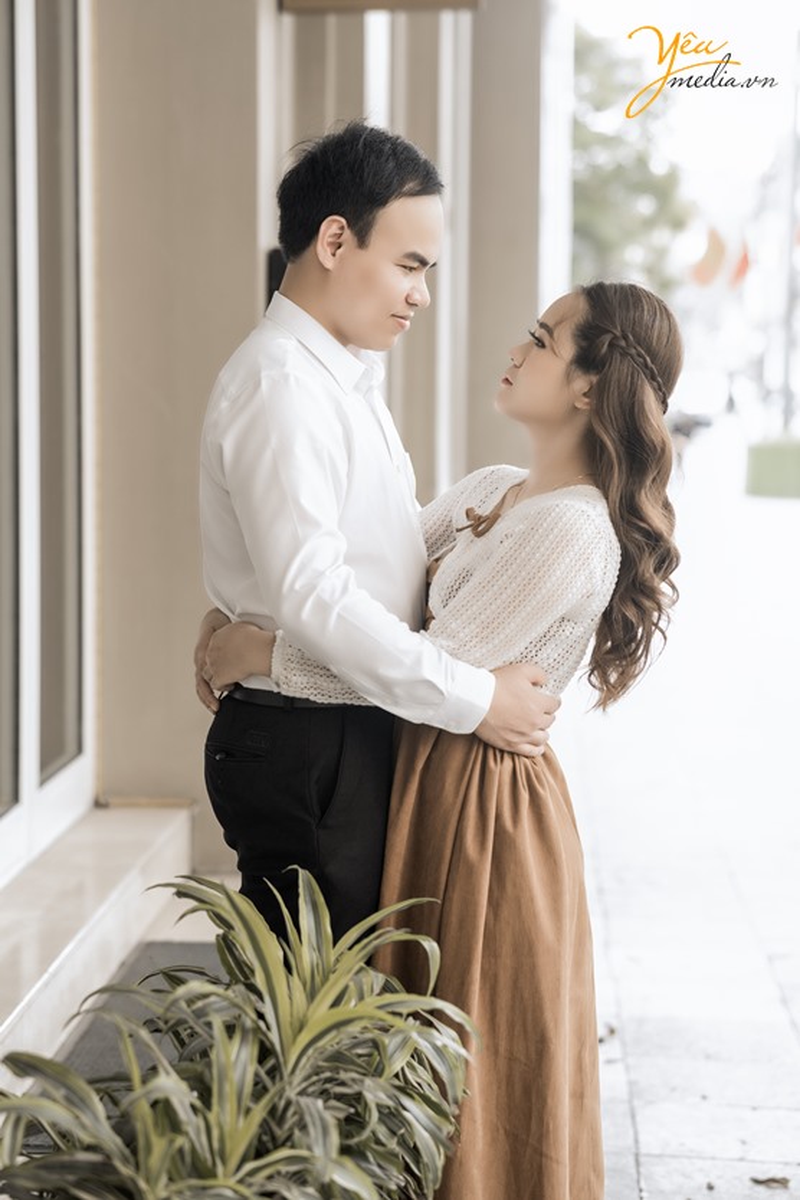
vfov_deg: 23.9
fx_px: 2833
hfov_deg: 16.1
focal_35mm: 85
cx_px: 400
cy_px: 600
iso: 500
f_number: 2.8
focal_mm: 85
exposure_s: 1/320
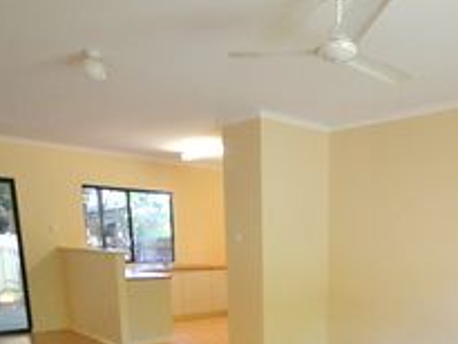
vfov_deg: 38.3
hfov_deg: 52.9
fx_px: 437
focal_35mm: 33
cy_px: 343
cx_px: 342
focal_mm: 10
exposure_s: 1/60
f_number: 4
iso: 800
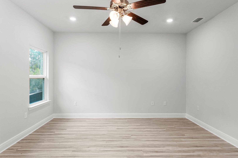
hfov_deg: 84.7
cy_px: 77
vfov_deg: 62.5
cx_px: 120
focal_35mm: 20
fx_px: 131
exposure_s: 1/2
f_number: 8
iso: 400
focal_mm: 15.6
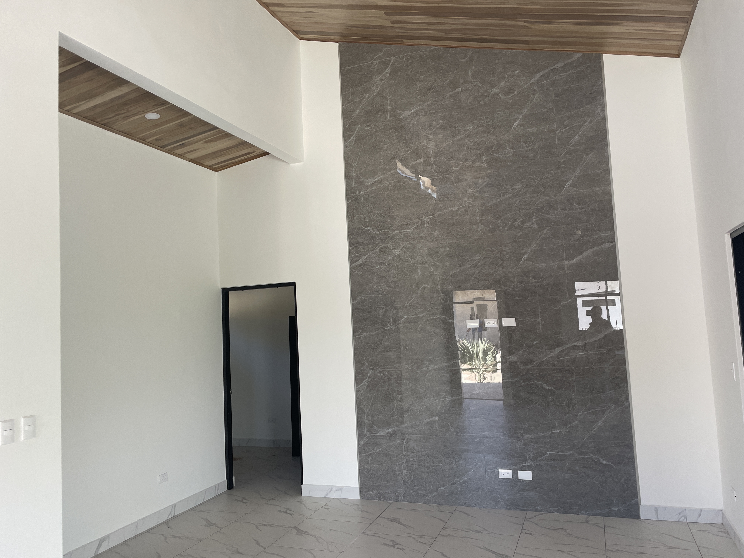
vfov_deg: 53.1
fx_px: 559
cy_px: 279
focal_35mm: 26
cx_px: 372
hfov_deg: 67.3
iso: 64
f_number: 1.6
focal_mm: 4.2
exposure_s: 1/121
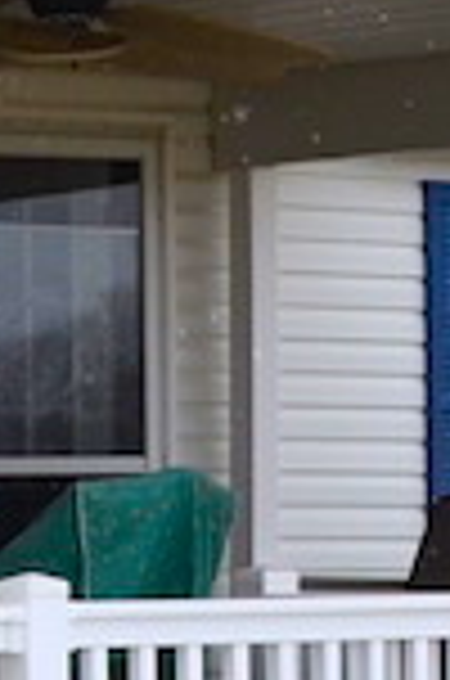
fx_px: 5274
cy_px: 437
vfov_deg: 7.4
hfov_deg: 4.7
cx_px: -724
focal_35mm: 280
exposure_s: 1/250
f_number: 10
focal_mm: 22
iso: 200
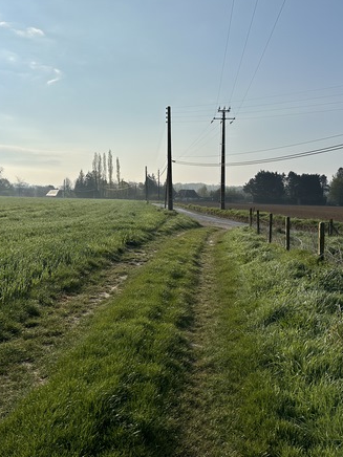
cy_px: 223
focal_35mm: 33
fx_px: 436
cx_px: 186
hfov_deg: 42.9
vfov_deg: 55.3
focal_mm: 6.86
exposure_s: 1/15625
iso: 80
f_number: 1.78
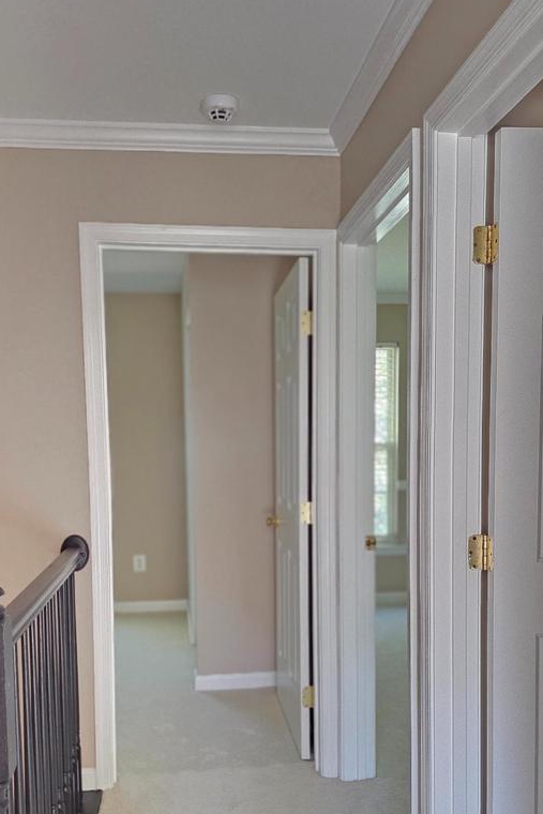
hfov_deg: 38.9
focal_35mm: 34
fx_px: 769
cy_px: 516
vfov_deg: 55.0
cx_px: 263
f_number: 1.7
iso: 1600
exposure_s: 1/120
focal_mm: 6.25
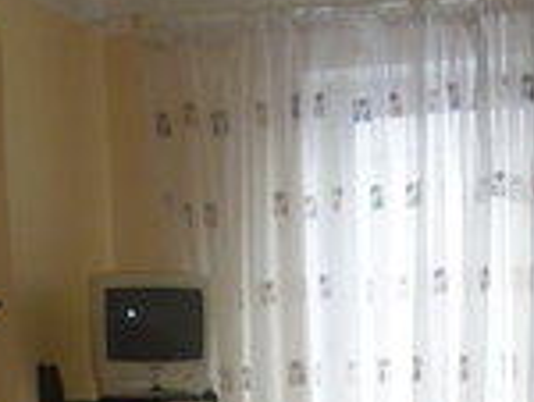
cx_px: 409
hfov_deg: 23.0
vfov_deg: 16.3
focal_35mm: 84
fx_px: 1298
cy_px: 573
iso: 100
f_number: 2.8
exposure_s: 1/100
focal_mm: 5
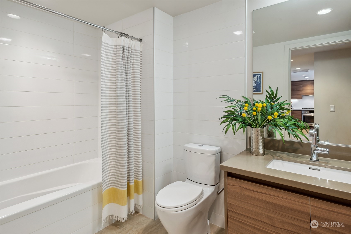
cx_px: 176
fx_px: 166
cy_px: 117
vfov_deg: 70.5
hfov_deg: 93.3
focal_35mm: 17
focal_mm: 17
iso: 200
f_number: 8
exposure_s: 1/8
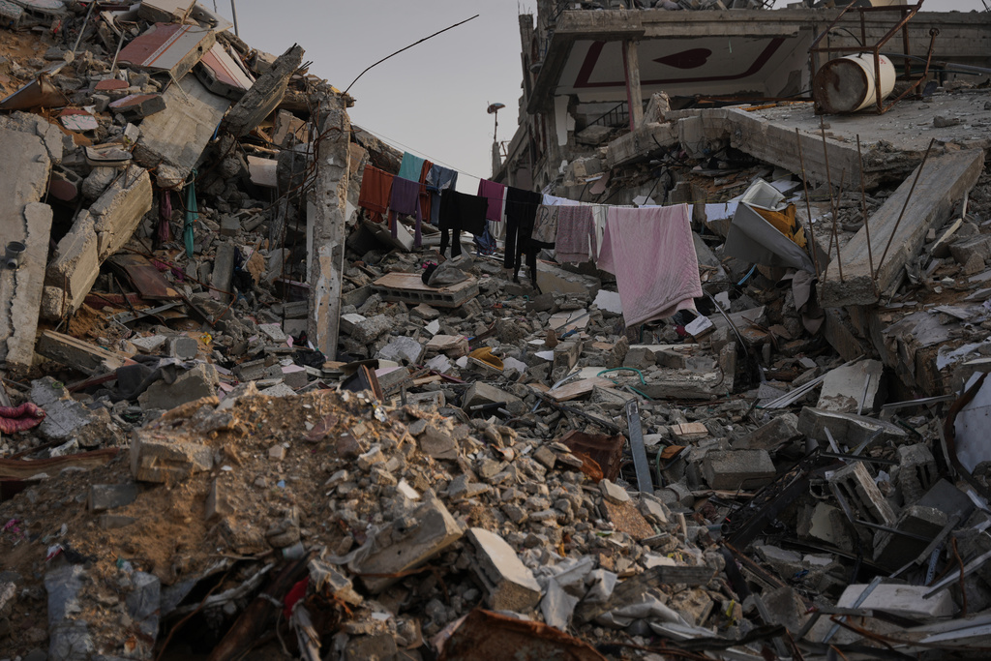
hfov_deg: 38.8
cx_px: 496
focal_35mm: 51
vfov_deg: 26.4
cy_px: 330
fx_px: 1407
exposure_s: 1/1600
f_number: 2.8
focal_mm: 51.1
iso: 100
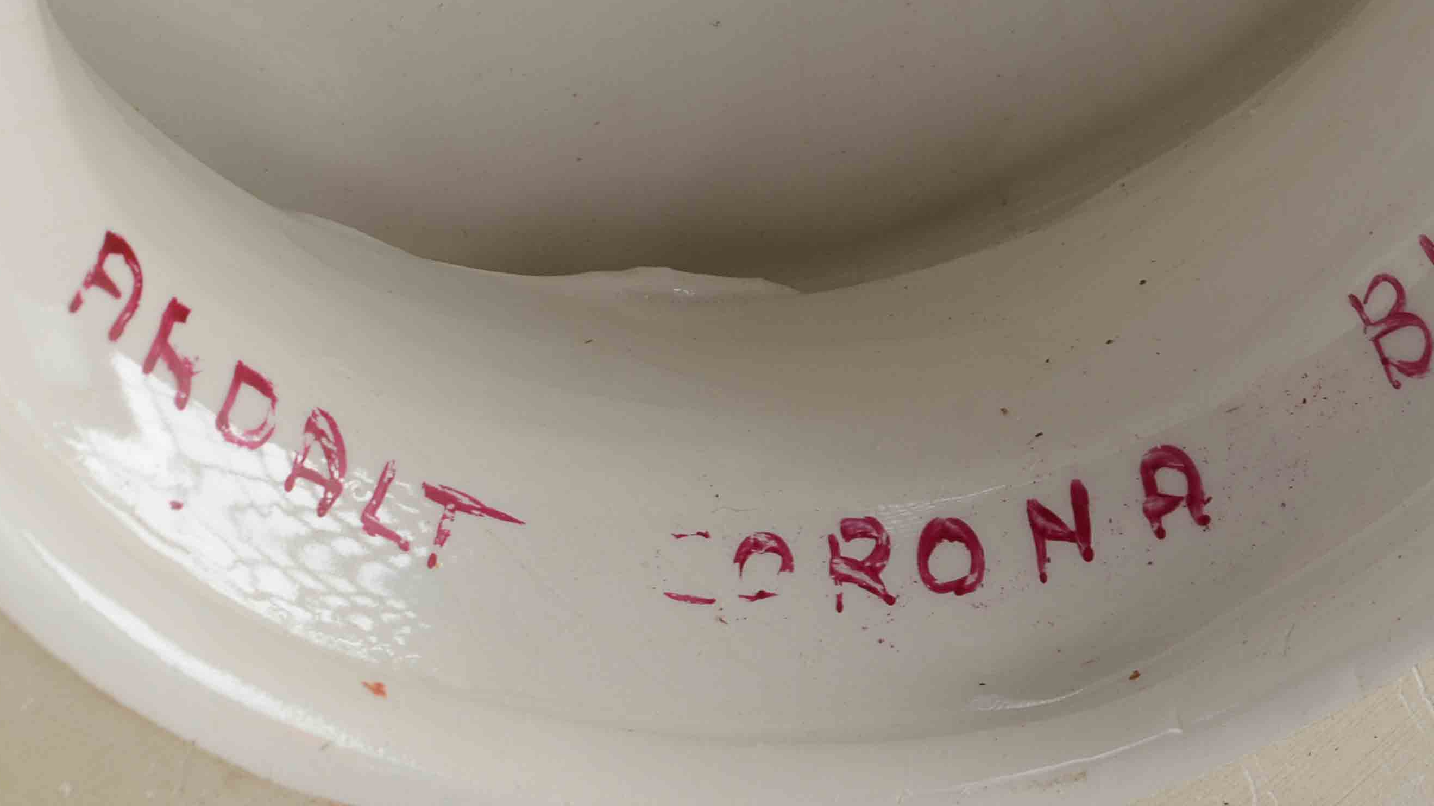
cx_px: 1070
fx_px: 6121
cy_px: -45
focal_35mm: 161
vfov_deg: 7.5
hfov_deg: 13.3
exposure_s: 1/80
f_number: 14
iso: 100
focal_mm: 55
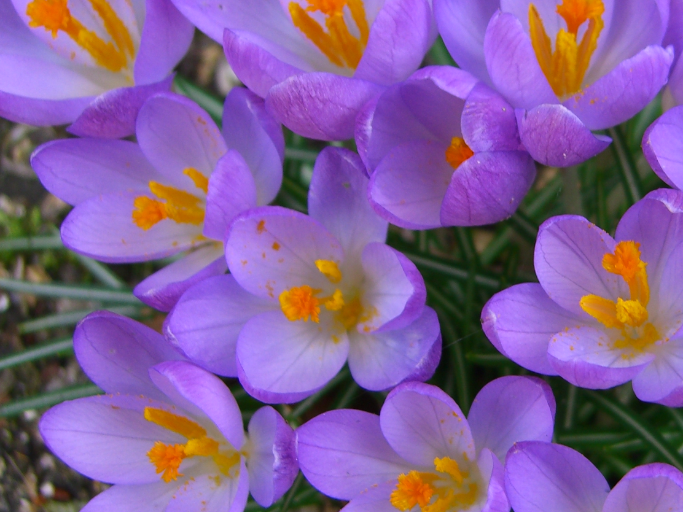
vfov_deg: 21.0
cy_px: 291
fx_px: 1381
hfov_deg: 27.2
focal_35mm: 70
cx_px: 561
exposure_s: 1/100
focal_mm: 7.9
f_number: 2.8
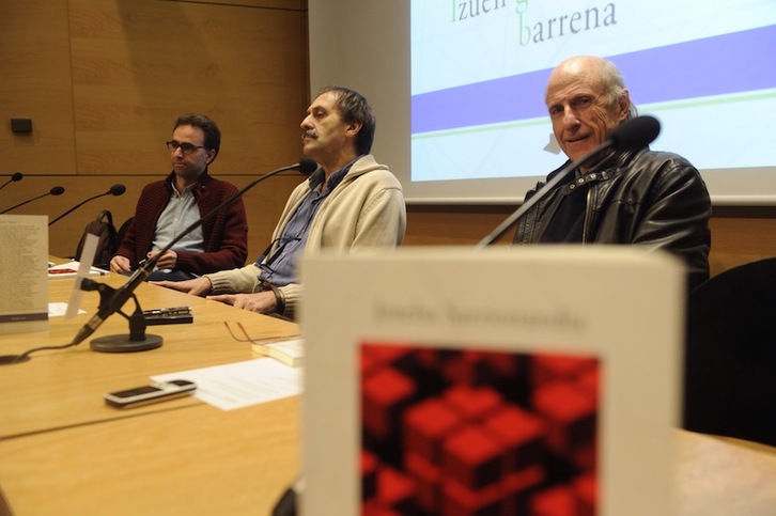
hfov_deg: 58.8
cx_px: 388
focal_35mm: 32
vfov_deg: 41.1
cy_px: 258
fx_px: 689
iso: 1600
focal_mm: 32
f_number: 4
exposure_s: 1/60
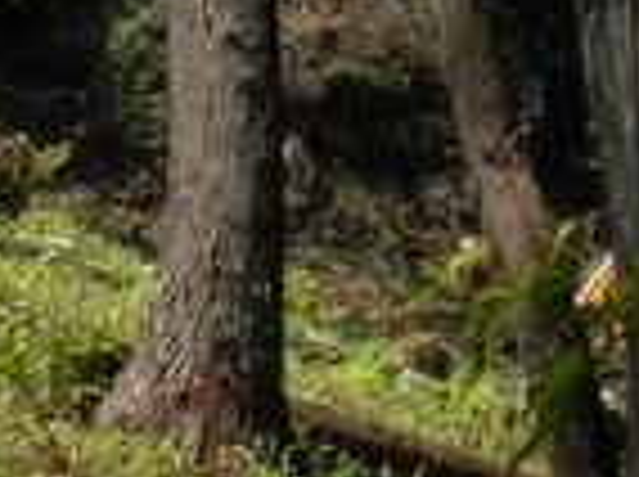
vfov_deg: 7.1
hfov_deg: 8.7
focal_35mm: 209
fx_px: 3852
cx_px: -814
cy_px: 392
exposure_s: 1/640
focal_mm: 6.6
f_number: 3.6
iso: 80
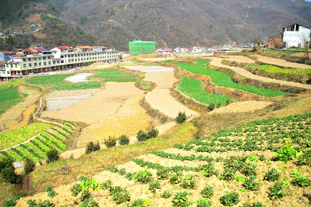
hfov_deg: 67.4
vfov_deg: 47.9
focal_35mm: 27
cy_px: 104
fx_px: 233
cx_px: 156
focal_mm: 18
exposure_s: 1/1000
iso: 160
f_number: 3.5
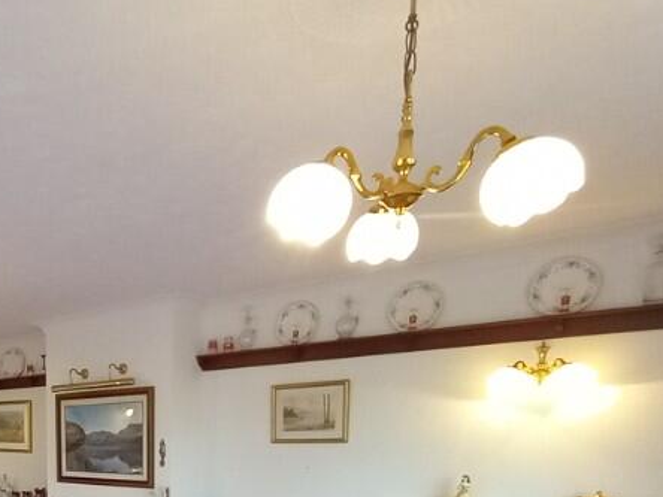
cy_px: 501
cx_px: 49
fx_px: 575
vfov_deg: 40.7
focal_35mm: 30
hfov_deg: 51.8
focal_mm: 1.13
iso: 160
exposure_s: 1/50
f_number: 2.2
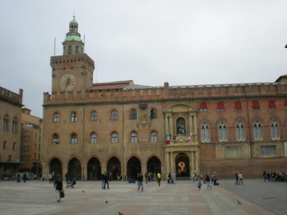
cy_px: 108
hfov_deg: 49.0
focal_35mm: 38
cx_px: 144
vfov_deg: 37.7
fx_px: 315
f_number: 4.6
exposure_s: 1/232
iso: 50
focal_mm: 6.3
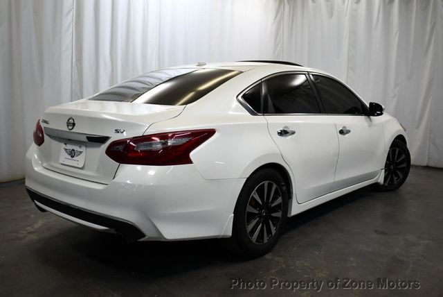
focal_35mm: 36
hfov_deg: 53.1
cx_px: 222
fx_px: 443
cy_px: 148
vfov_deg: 36.9
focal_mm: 18
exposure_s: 1/250
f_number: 3.5
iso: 720
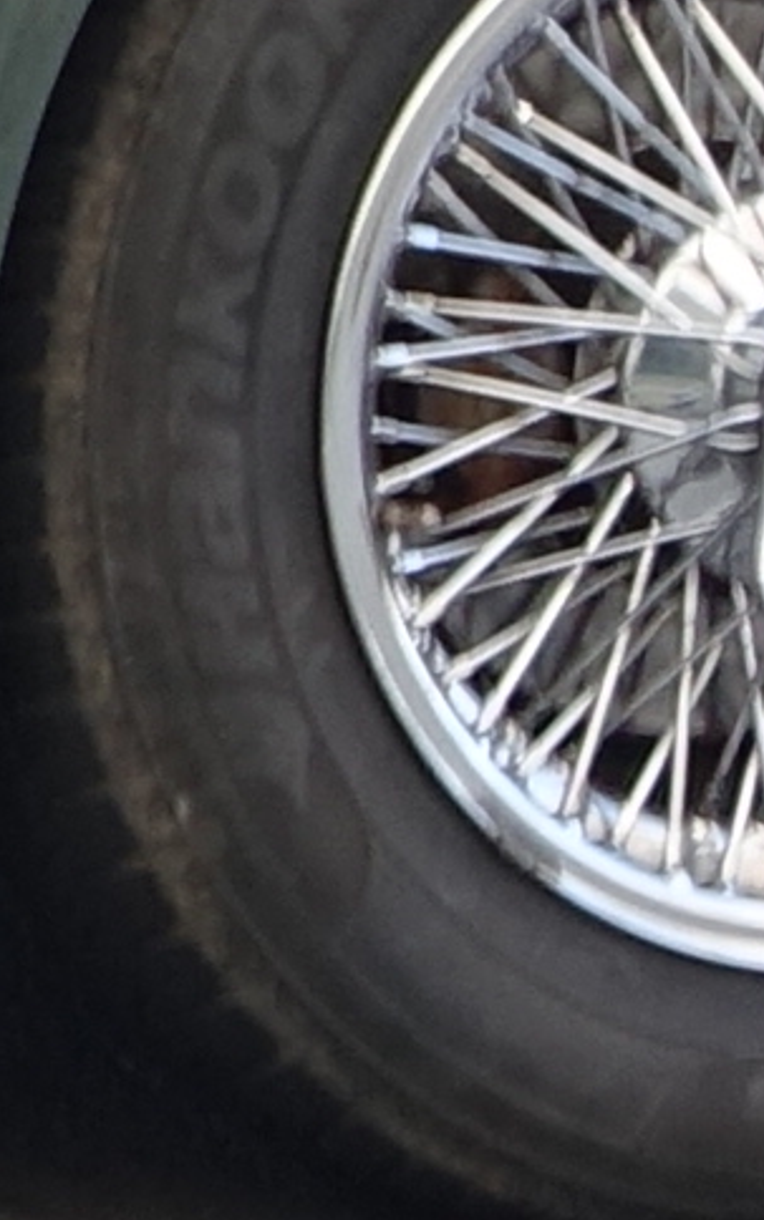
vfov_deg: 3.2
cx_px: -3641
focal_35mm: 645
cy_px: -648
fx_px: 21462
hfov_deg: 2.0
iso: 125
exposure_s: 1/125
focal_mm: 20.43
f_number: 4
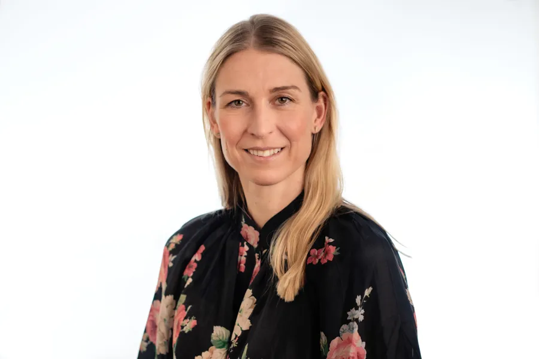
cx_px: 270
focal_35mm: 85
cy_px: 180
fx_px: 1273
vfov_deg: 16.1
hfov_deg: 23.9
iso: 800
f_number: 3.5
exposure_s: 1/160
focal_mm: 85
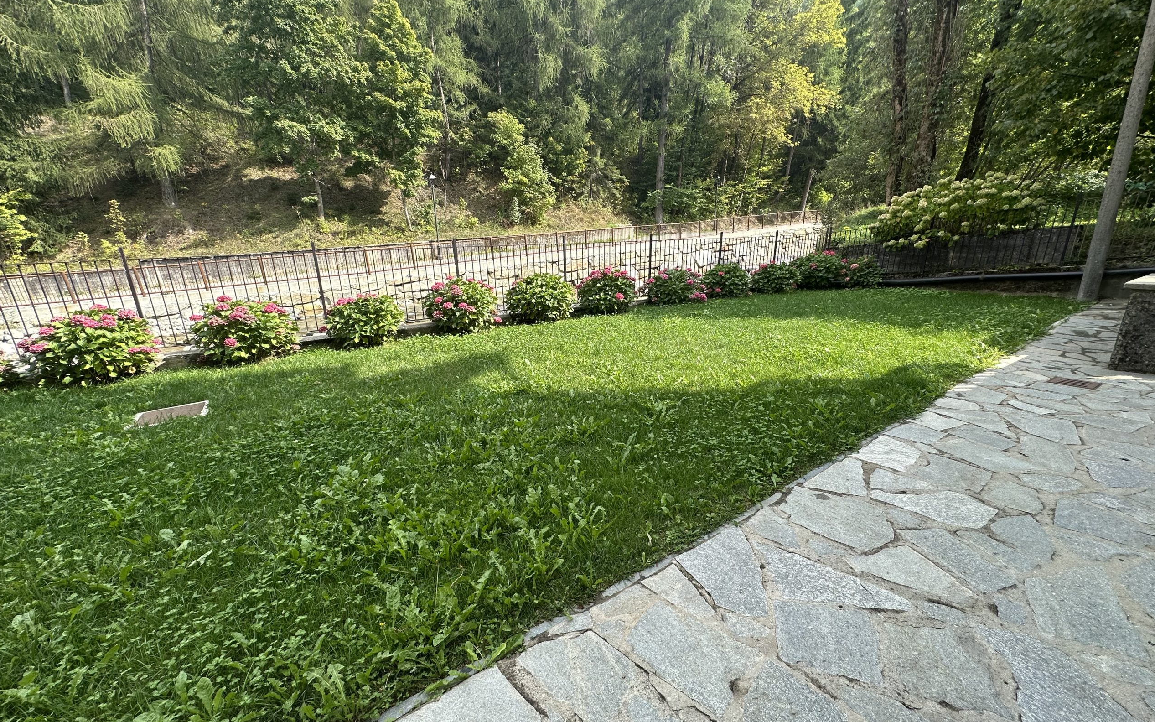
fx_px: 472
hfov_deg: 101.5
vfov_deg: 74.7
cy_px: 377
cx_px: 574
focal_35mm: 15
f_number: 2.2
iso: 40
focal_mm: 2.22
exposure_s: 1/543
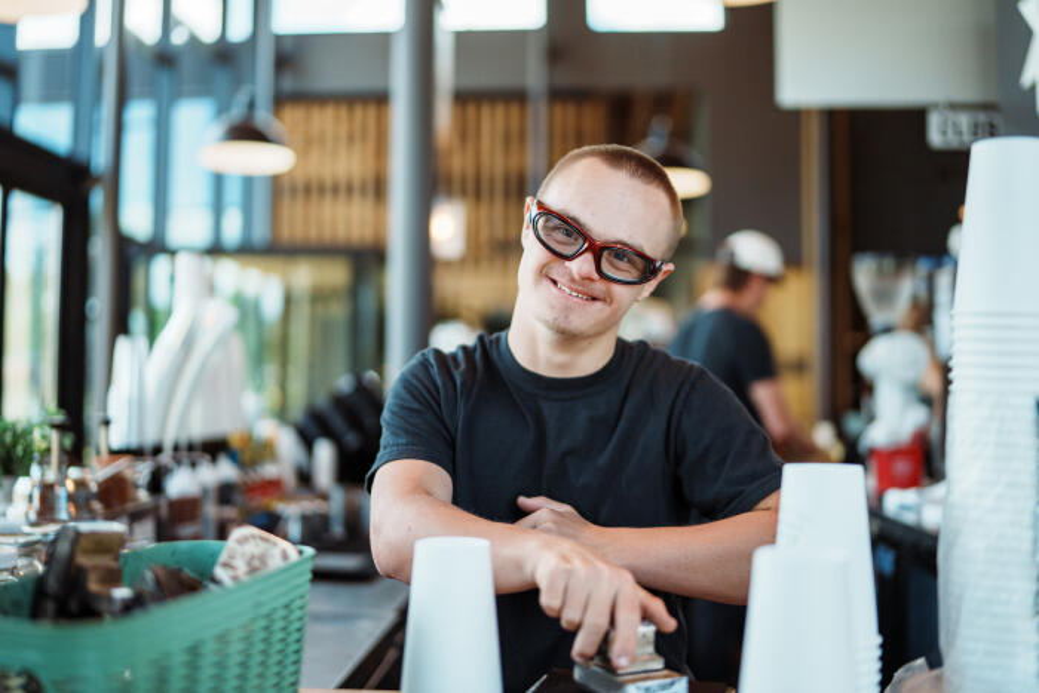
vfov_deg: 37.9
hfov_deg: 54.4
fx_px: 1010
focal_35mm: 35
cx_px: 520
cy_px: 346
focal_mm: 35
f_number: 1.2
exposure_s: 1/1600
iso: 400
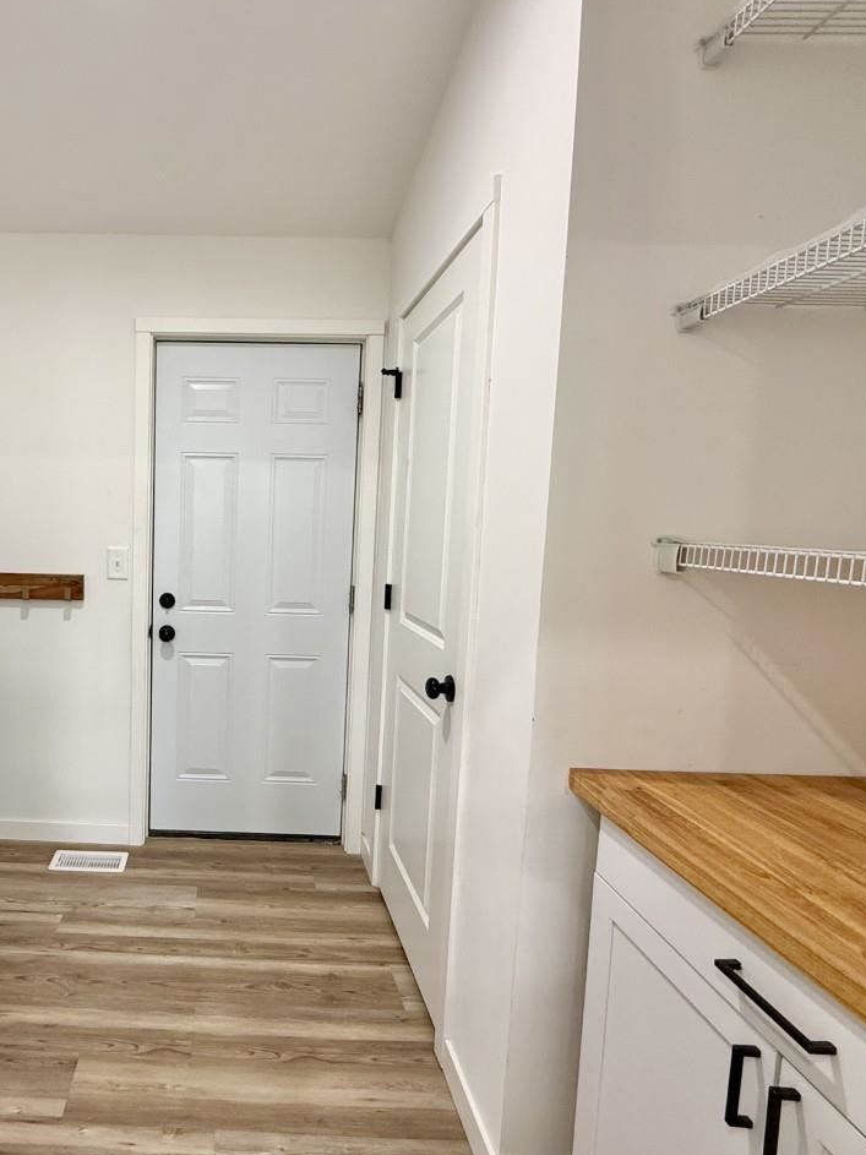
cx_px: 216
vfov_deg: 84.7
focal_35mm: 19
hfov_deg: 64.5
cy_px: 573
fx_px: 634
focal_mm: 2.22
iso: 200
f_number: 2.2
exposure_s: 1/60
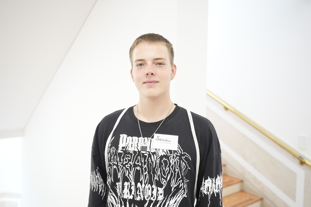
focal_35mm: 31
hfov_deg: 60.3
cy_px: 104
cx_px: 156
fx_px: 268
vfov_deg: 42.3
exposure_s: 1/250
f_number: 2.8
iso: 1600
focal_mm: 31
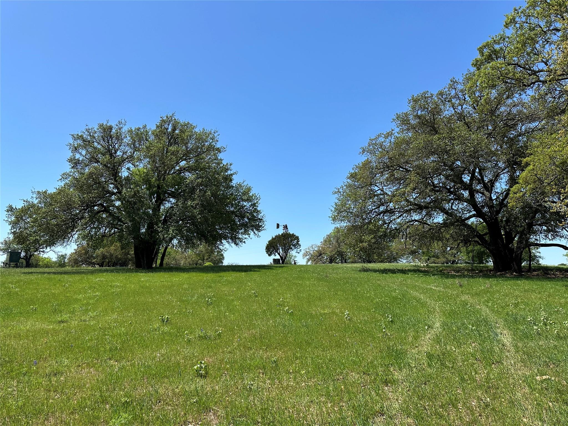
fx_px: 394
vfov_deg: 56.8
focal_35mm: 24
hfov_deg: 71.6
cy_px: 213
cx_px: 284
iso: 80
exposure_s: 1/3597
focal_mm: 6.86
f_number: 1.78
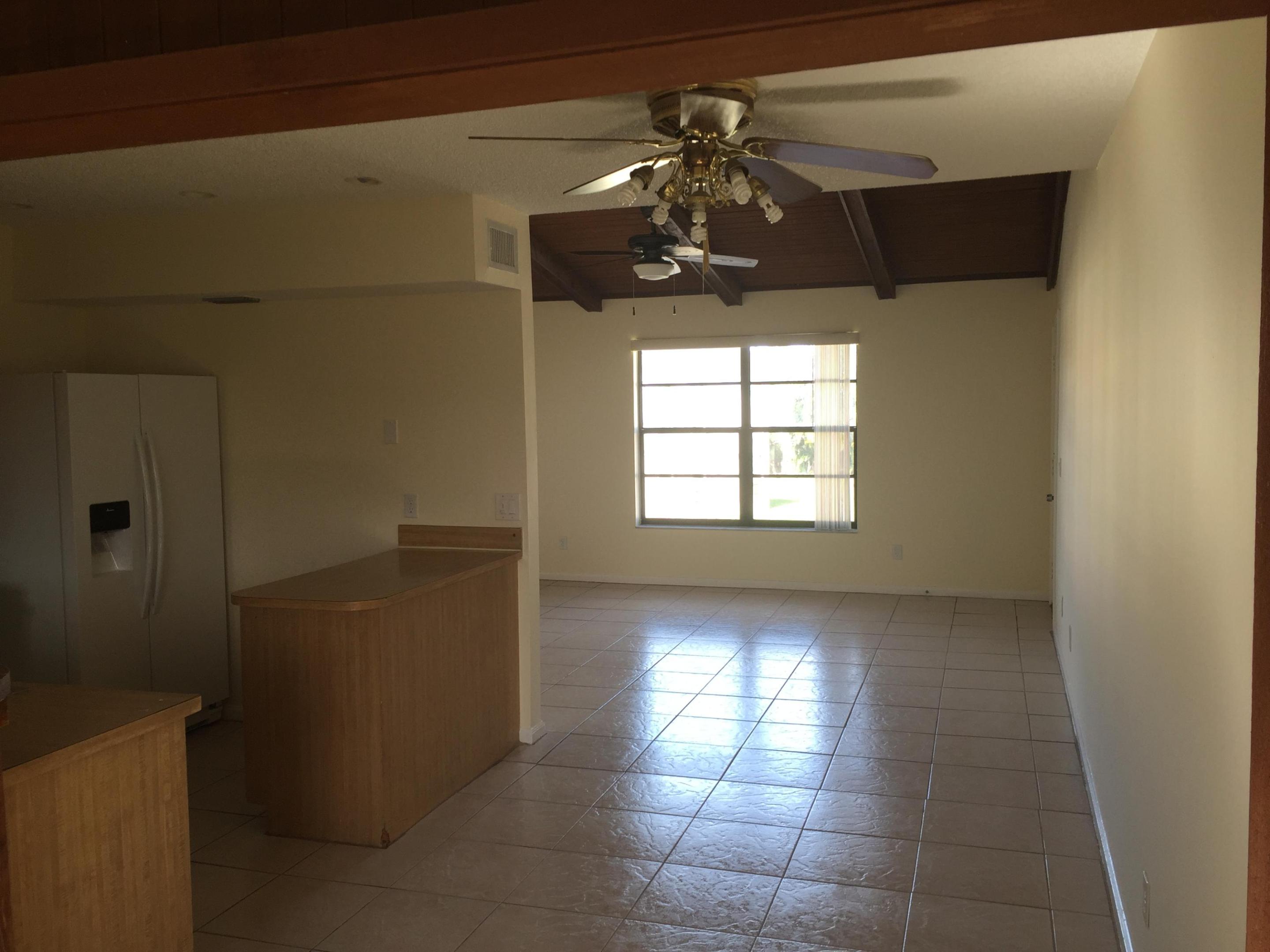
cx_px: 635
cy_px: 476
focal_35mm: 29
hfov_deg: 61.7
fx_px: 1064
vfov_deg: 48.2
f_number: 2.2
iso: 32
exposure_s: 1/60
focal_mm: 4.15
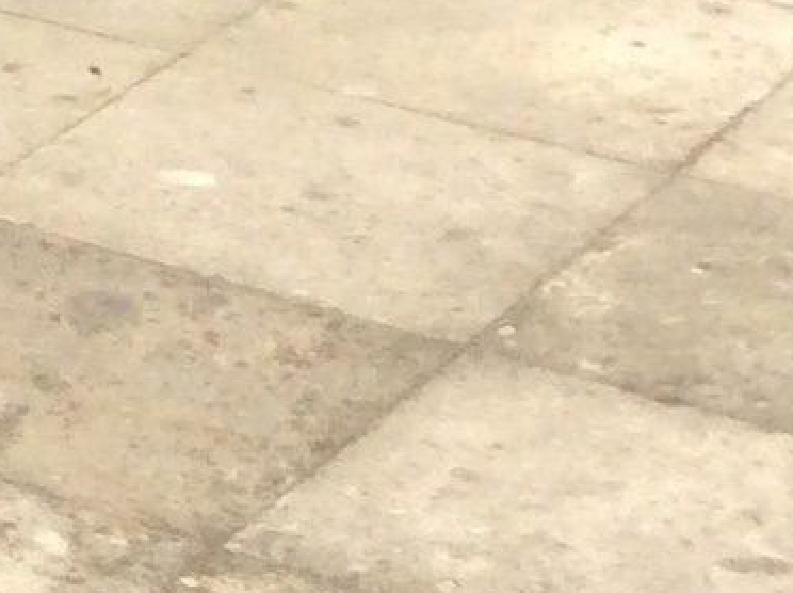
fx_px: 5102
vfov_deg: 6.4
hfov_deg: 7.8
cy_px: -625
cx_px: -1528
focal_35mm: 223
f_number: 2.4
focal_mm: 3.3
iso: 32
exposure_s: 1/1590
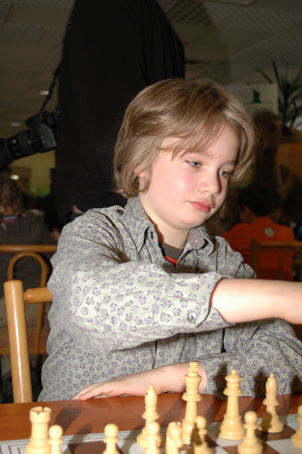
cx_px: 151
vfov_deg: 38.9
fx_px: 643
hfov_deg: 26.4
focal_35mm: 51
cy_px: 227
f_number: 4.8
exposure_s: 1/60
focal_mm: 34
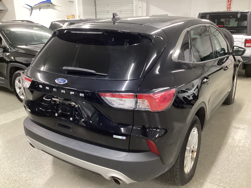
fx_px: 225
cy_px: 94
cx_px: 126
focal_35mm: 31
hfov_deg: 58.4
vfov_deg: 45.4
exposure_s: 1/30
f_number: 2.4
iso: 400
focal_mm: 3.3
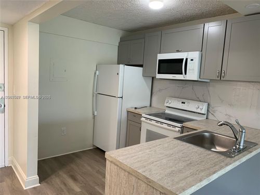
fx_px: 195
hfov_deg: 67.3
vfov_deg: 53.1
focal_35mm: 26
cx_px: 130
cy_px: 98
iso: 80
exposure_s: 1/60
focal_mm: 4.25
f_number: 1.8
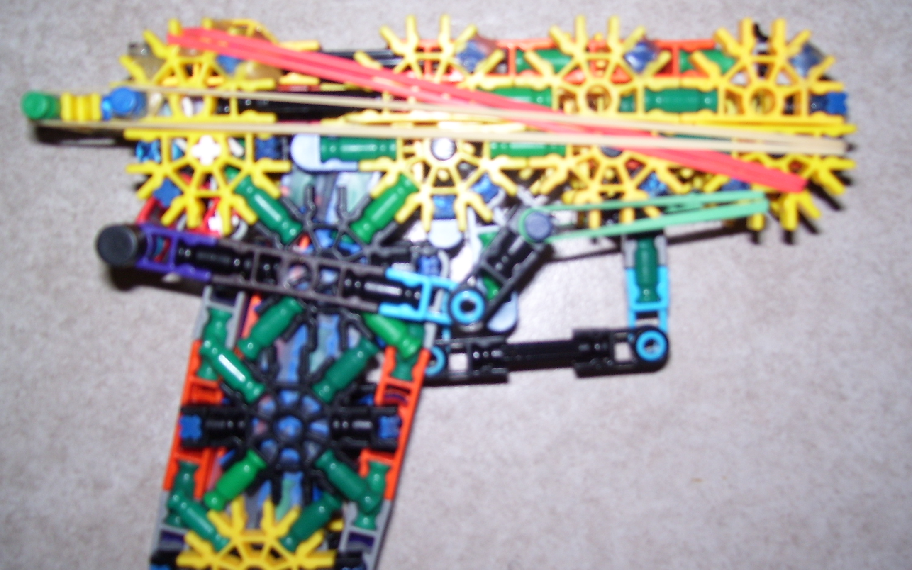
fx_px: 994
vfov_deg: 32.0
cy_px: 313
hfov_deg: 49.3
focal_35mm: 40
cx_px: 436
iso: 80
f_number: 2.7
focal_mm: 6
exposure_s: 1/60
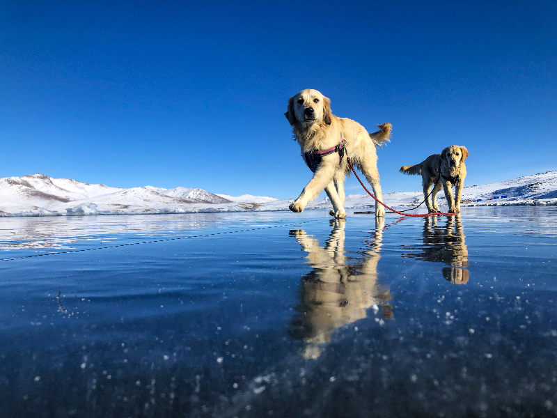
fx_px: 451
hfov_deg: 63.4
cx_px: 278
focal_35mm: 28
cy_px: 209
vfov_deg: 49.7
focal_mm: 3.99
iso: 20
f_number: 1.8
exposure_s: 1/3436
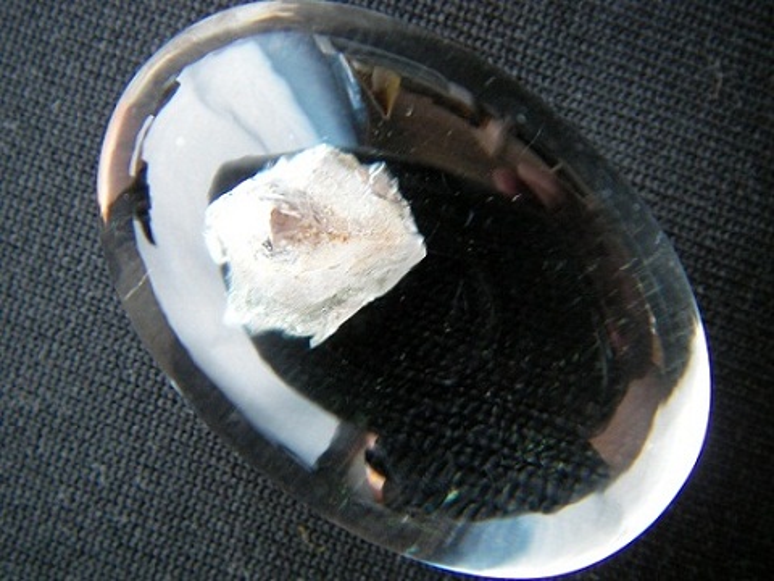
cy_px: 290
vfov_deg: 37.7
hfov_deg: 49.0
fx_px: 850
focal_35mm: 38
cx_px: 387
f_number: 3.3
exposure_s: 1/2.4
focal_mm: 6.3
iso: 100
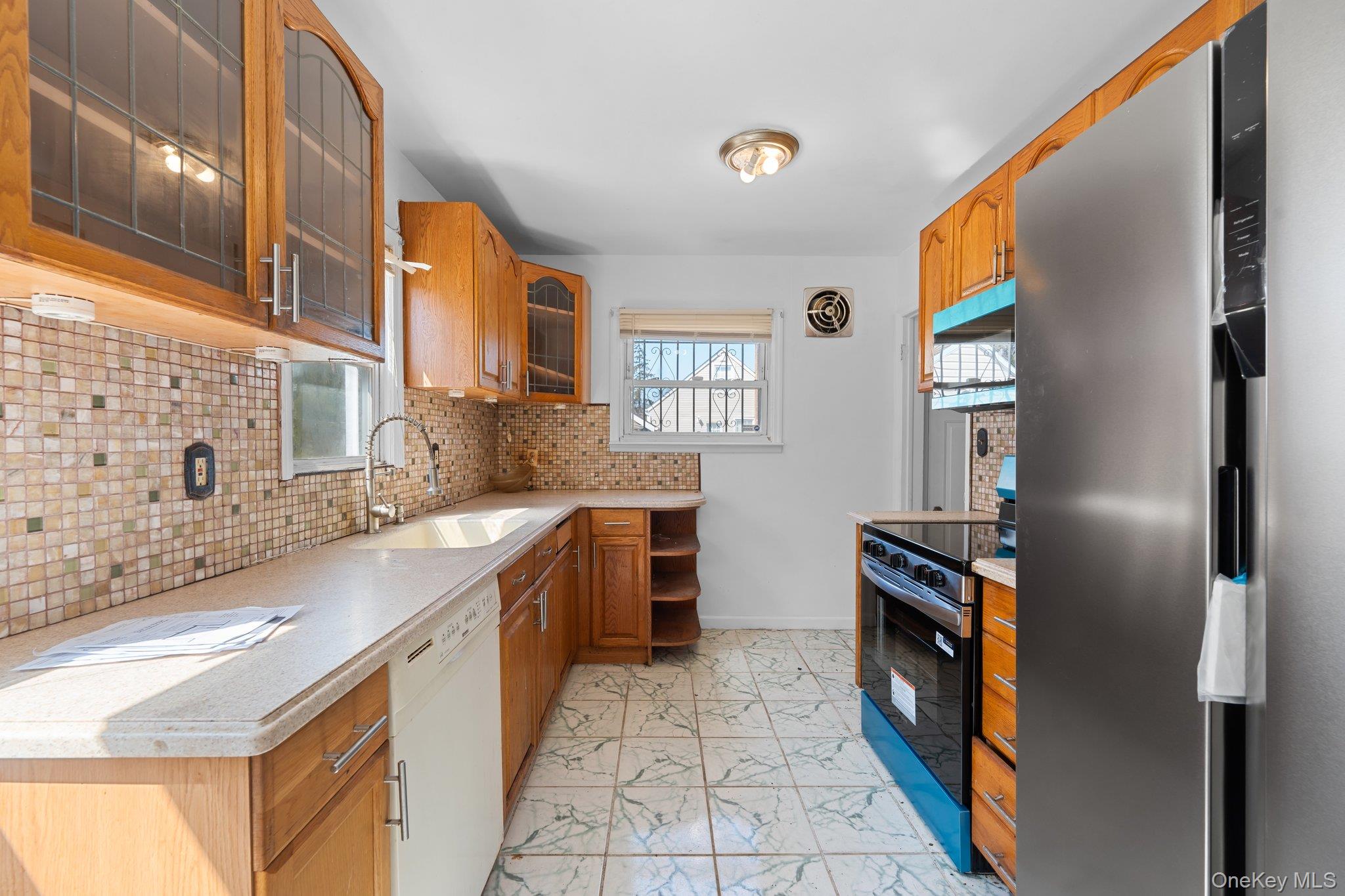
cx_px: 672
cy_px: 448
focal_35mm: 14
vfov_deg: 81.2
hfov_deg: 104.3
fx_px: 523
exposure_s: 1/10
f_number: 9
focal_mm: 14
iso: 500
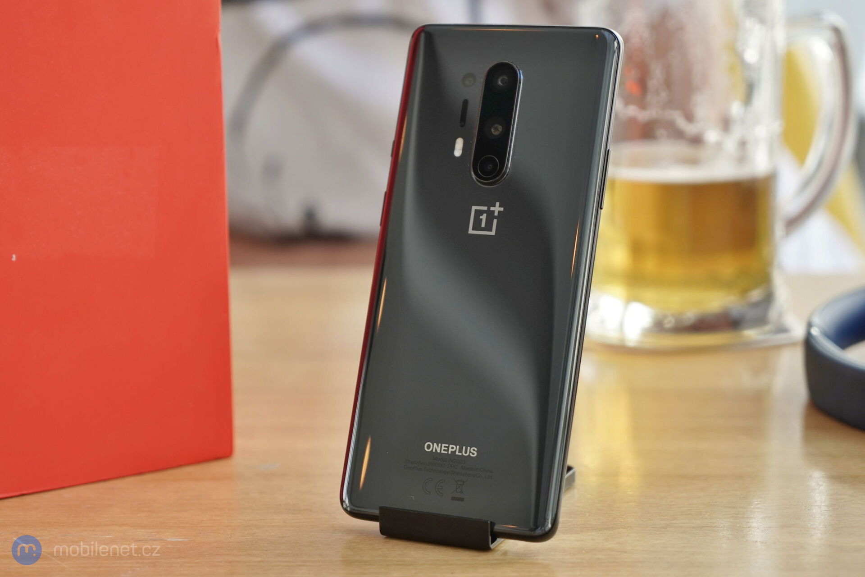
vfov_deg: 19.5
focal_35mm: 70
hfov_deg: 28.8
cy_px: 288
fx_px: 1682
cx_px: 432
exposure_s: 1/160
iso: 320
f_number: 4
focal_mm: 70
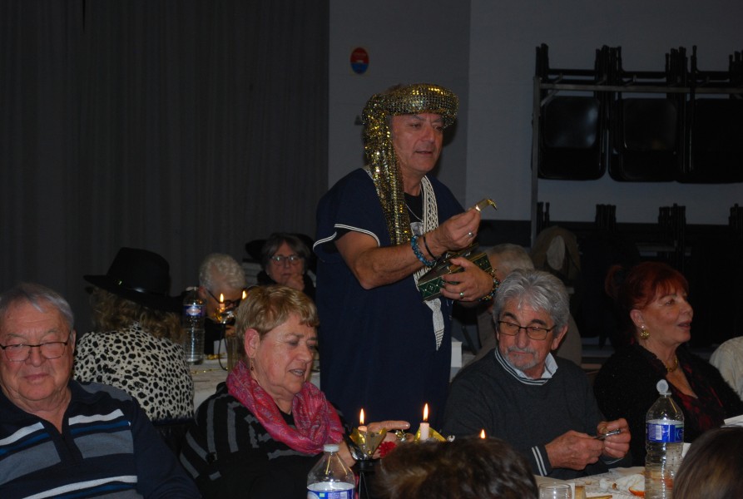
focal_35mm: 82
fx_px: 1707
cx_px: 372
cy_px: 250
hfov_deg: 24.6
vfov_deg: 16.6
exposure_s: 1/60
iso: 450
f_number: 5.6
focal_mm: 55
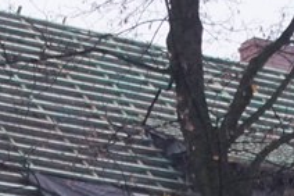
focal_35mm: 198
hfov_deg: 10.4
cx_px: 201
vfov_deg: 6.6
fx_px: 1616
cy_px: 437
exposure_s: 1/160
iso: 3200
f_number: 4
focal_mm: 28
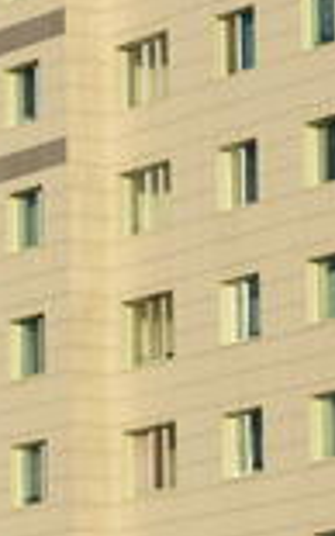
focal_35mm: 326
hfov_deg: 3.8
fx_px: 4758
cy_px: 546
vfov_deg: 6.4
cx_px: -1084
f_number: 9
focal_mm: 38
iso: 100
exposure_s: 1/250
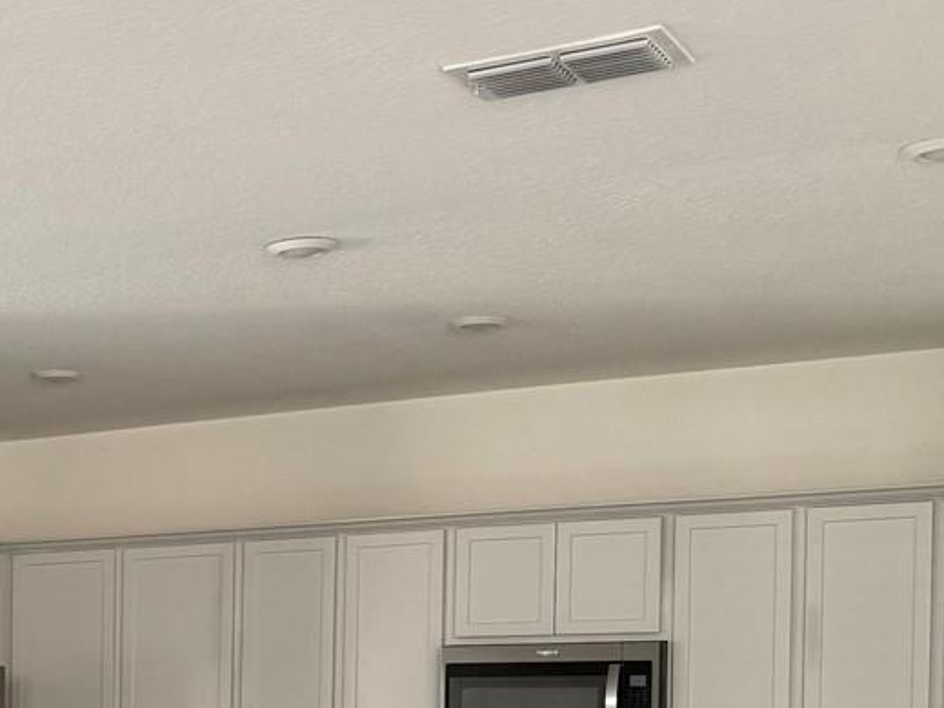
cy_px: 792
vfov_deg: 19.0
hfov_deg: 23.8
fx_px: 2018
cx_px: -220
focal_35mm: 74
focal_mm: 6.76
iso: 160
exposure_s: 1/121
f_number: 1.78
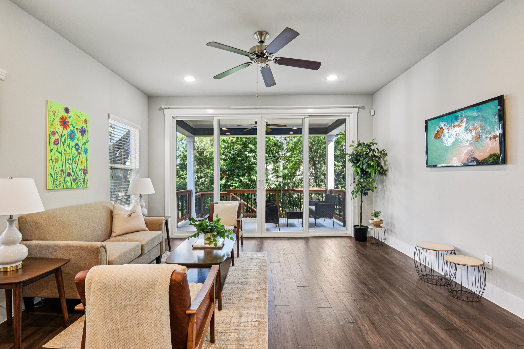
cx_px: 262
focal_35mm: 16
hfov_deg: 96.7
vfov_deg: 73.7
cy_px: 174
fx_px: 233
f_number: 8
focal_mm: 16
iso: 800
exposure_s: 1/15
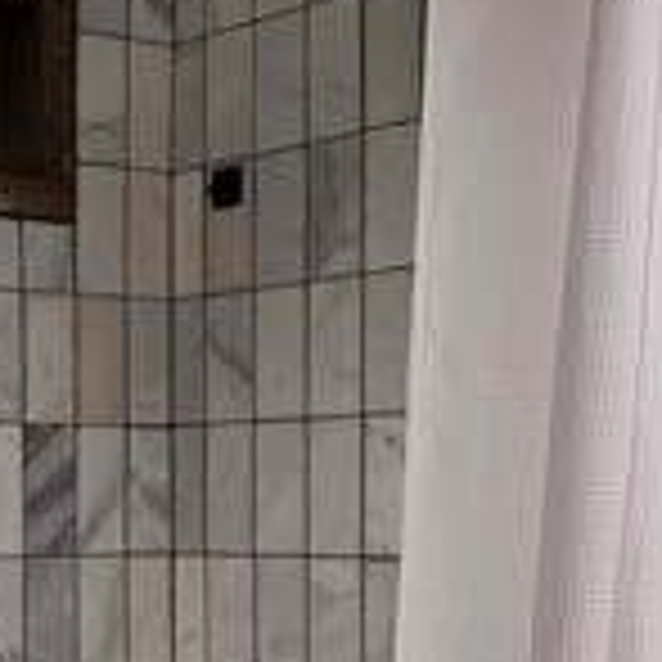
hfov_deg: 20.1
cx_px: -171
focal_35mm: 80
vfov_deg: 21.3
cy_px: 545
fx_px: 1731
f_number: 1.9
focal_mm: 2.2
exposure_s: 1/120
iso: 200
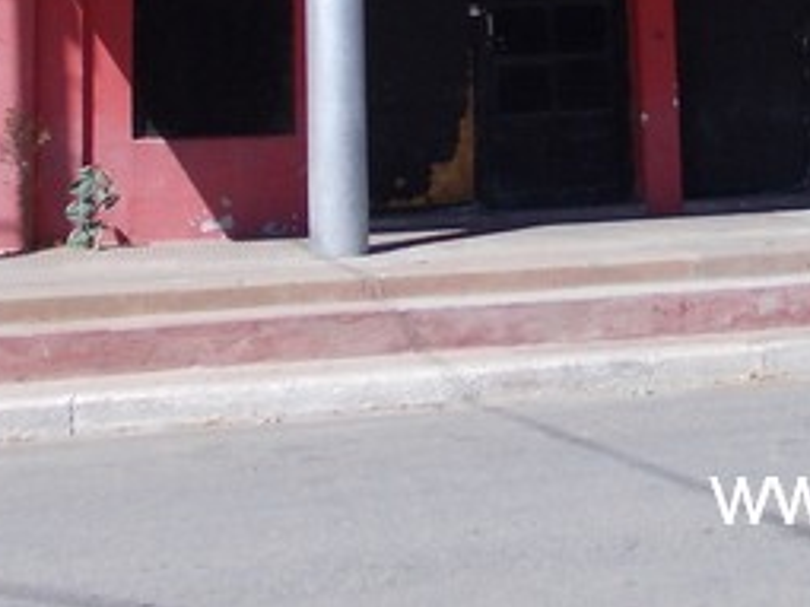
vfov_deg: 16.1
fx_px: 1965
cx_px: 610
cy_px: -299
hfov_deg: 23.1
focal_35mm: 84
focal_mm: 4
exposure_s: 1/320
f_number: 5.4
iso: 80
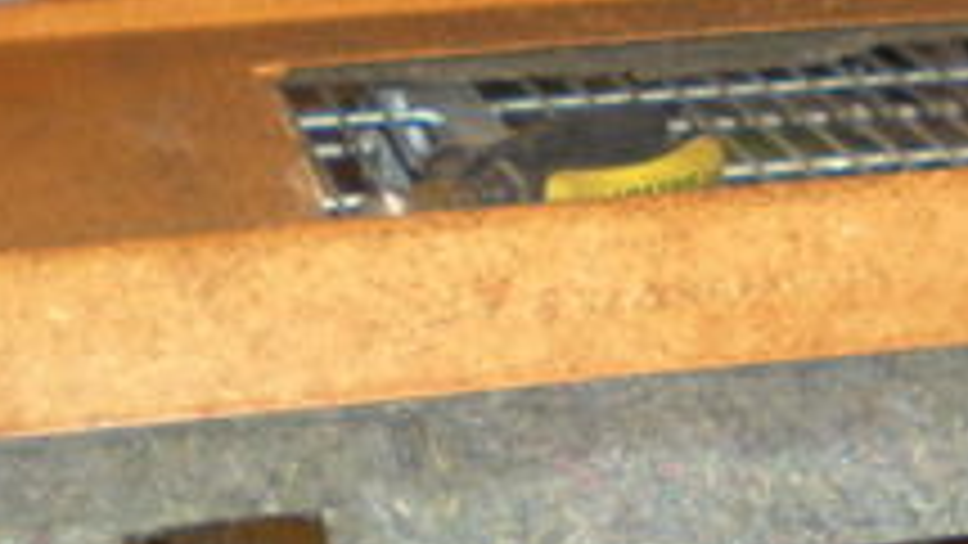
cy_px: 103
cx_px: 698
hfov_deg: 17.4
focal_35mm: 123
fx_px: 3157
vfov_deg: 9.8
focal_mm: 6.3
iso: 142
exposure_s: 1/60
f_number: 3.1
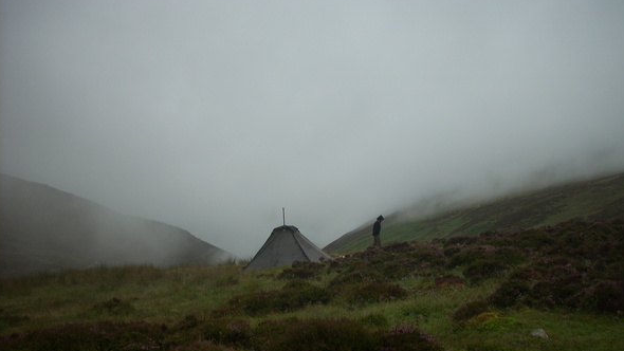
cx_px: 313
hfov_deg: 49.4
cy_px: 216
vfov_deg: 28.9
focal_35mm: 41
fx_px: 678
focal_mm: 6.2
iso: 64
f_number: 2.8
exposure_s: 1/38.9
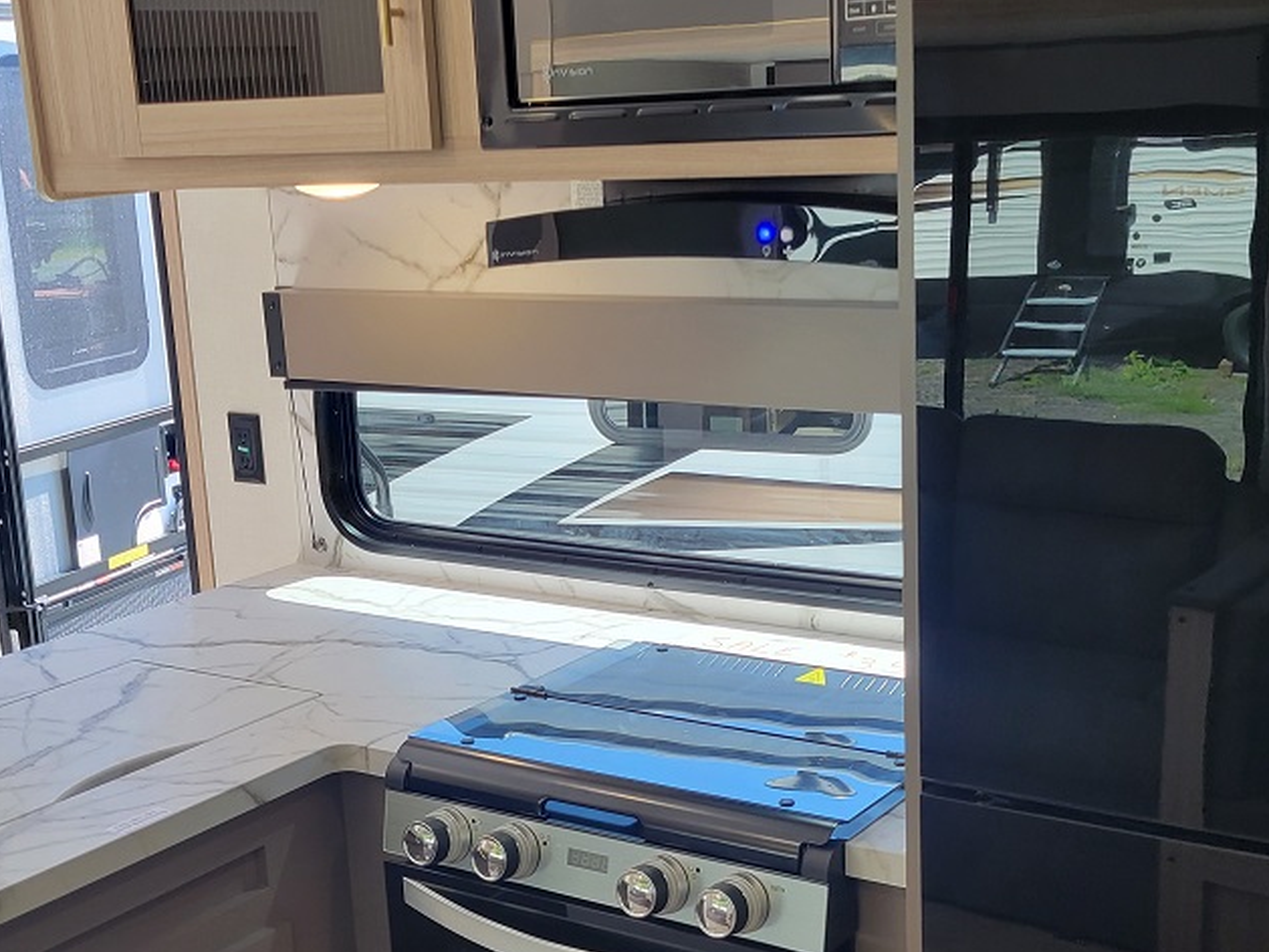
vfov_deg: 29.0
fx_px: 1833
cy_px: 589
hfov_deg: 38.2
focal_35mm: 50
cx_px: 660
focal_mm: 5.4
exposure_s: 1/120
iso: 64
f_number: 1.8
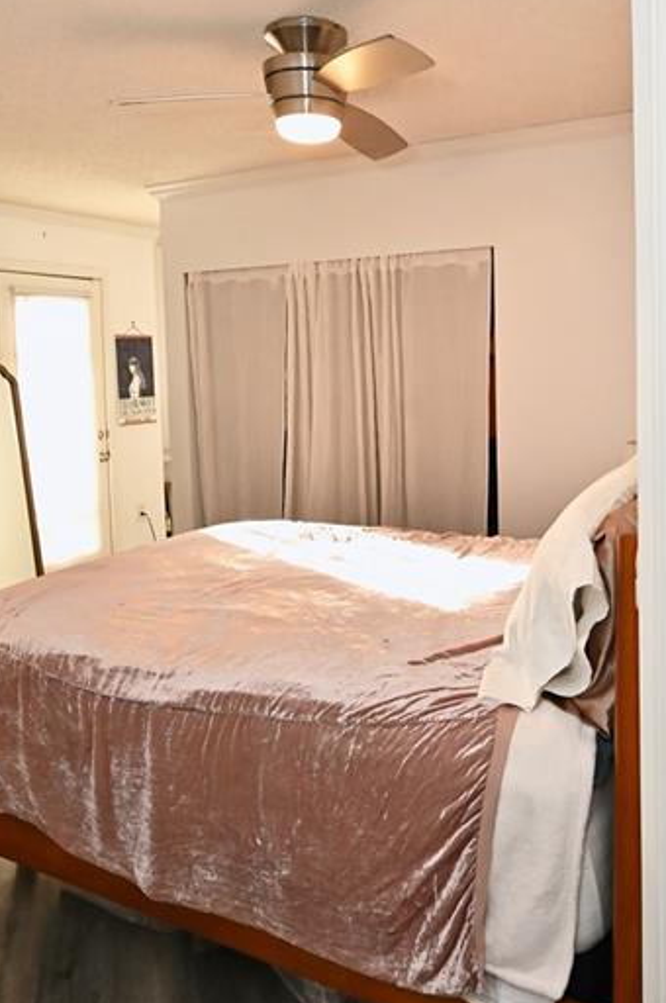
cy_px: 635
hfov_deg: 58.9
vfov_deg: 79.6
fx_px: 584
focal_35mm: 21
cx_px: 264
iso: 2000
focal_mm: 14
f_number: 7.1
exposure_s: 1/125
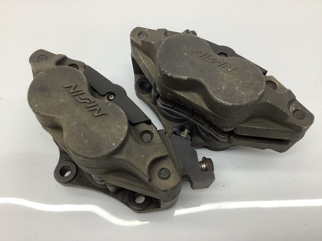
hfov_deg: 58.4
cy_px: 120
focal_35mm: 31
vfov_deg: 45.4
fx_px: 288
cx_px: 161
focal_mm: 3.3
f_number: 2.4
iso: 50
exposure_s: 1/120
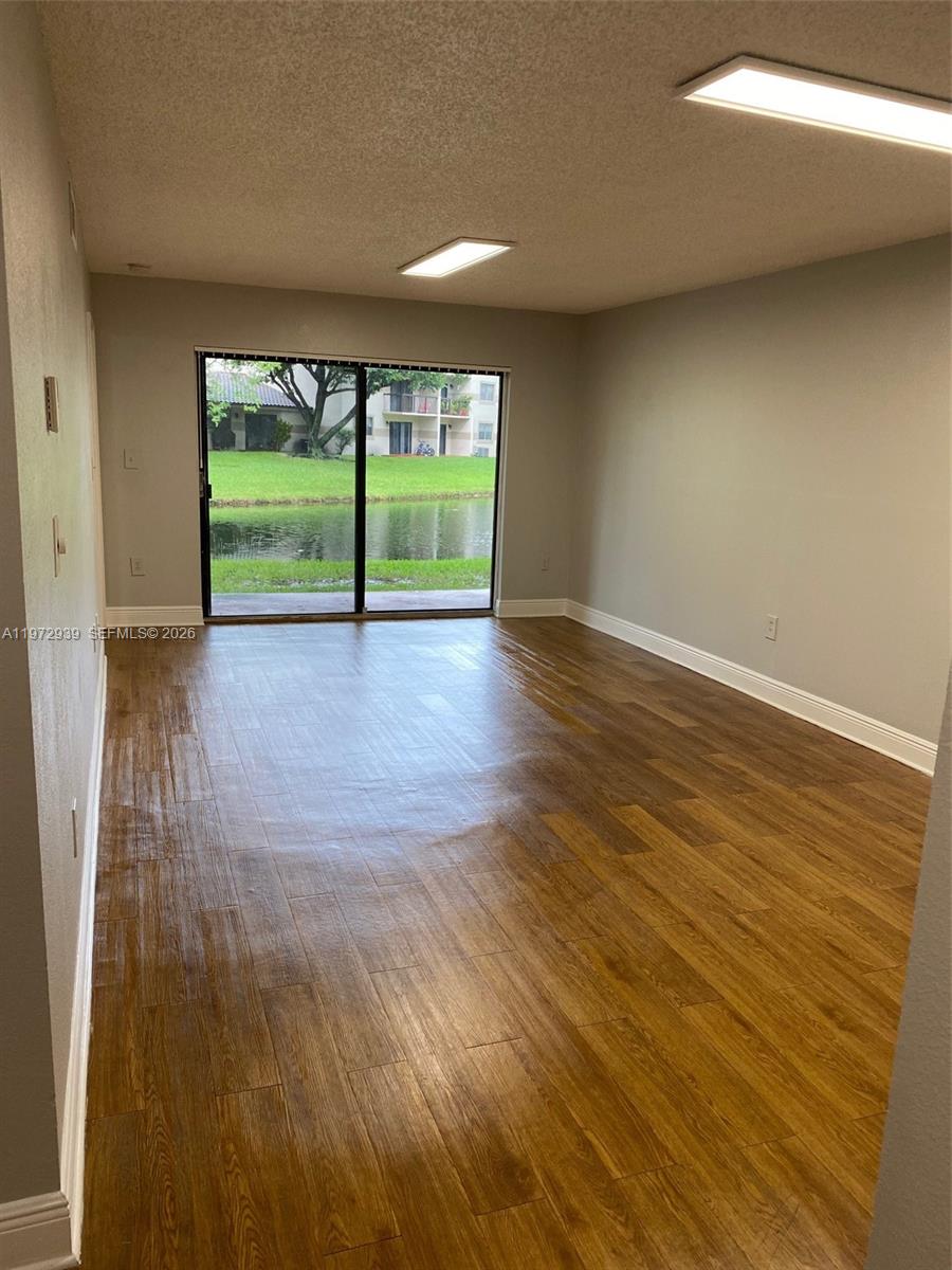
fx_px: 953
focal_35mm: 26
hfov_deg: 53.1
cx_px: 476
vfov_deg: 67.3
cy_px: 635
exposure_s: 1/120
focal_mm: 4.25
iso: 100
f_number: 1.8
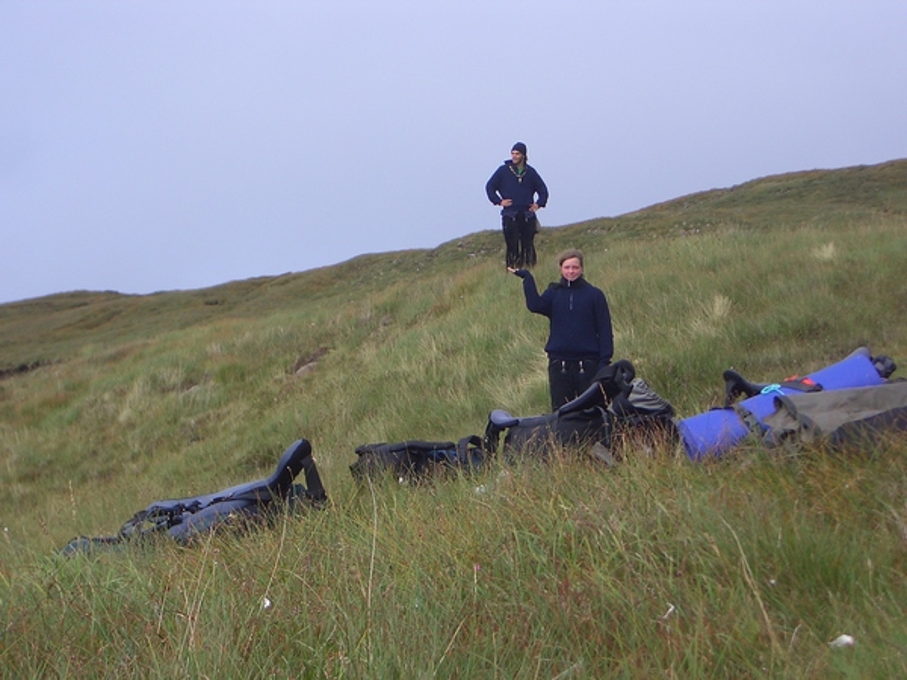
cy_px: 340
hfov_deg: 22.3
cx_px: 454
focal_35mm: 88
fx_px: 2306
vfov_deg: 16.8
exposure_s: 1/400
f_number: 4.4
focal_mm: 14.6
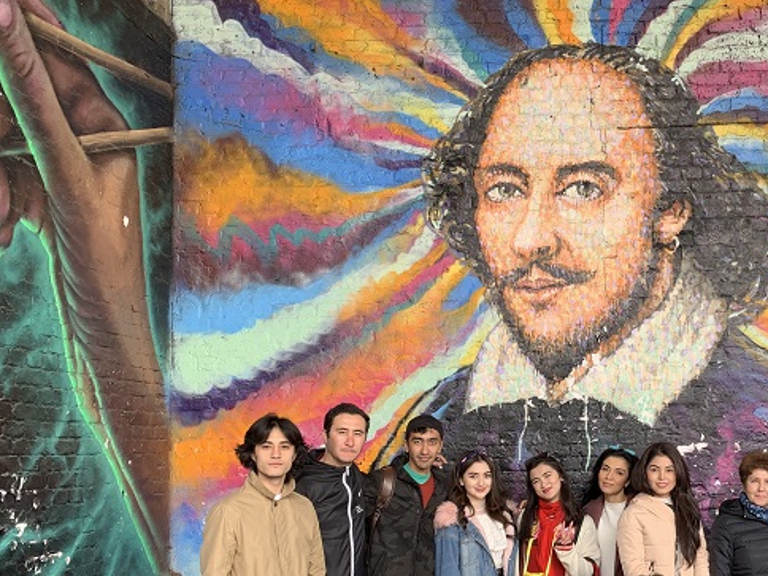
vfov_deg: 33.3
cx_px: 632
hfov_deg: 41.6
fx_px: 954
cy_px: 392
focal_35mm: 43
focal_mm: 4.25
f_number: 1.8
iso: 32
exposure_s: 1/121
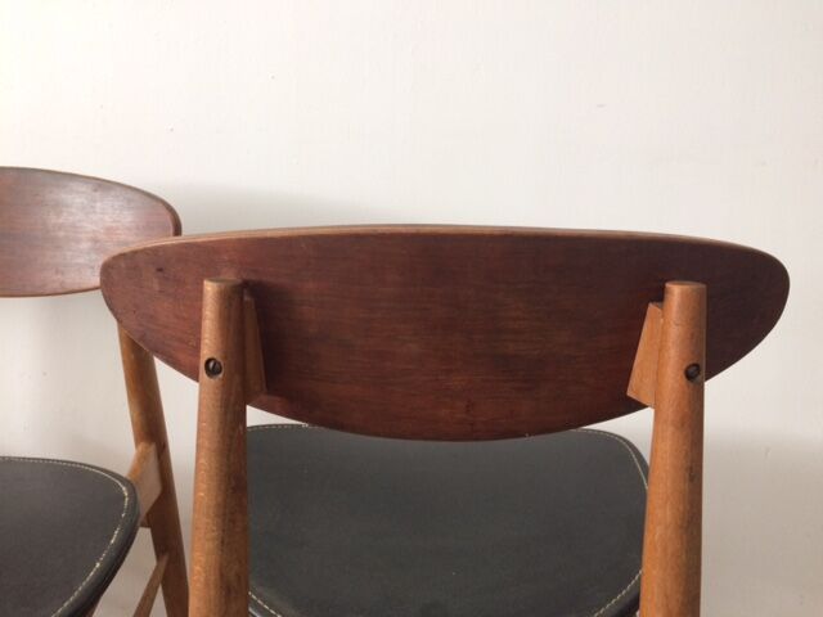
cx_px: 412
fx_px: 689
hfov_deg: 61.7
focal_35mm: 29
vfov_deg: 48.2
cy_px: 308
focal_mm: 4.15
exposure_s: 1/33
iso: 125
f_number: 2.2
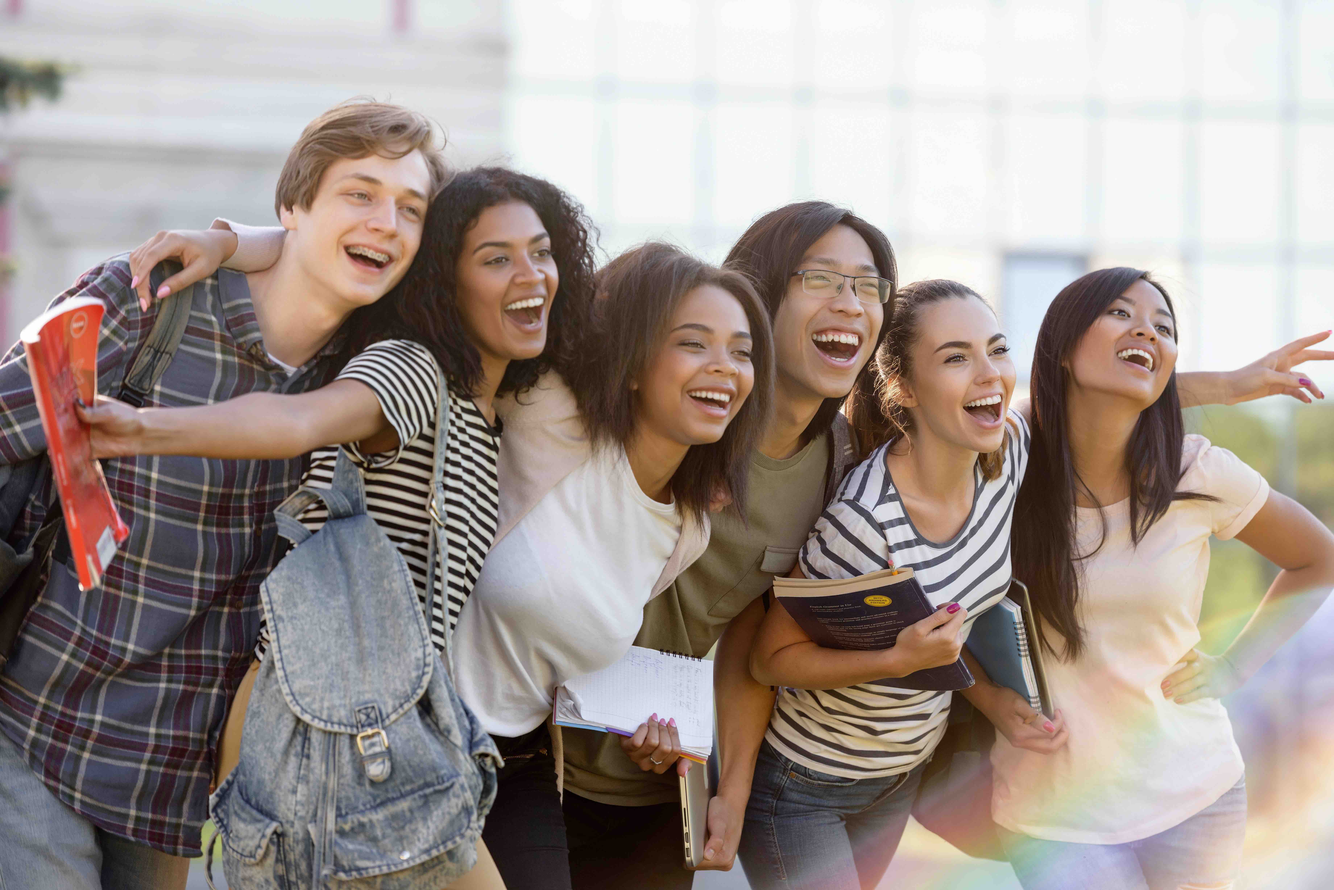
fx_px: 5930
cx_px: 667
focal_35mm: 160
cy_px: 445
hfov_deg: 12.8
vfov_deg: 8.6
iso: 400
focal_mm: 160
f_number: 3.5
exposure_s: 1/250
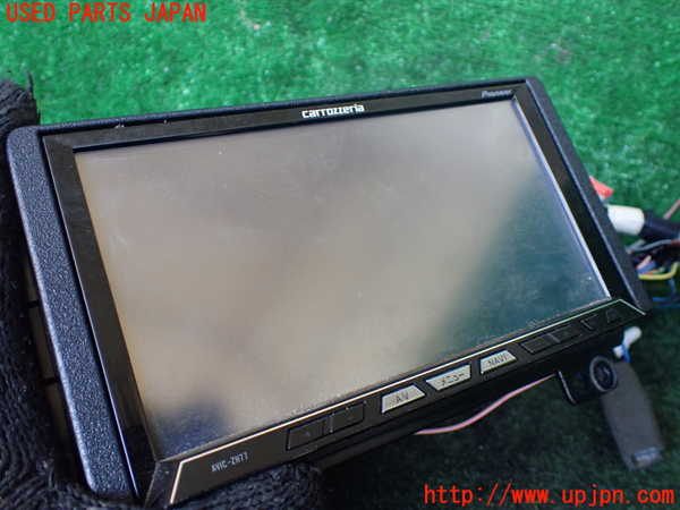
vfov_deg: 46.8
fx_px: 589
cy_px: 255
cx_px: 340
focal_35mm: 30
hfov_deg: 60.0
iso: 640
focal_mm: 5.4
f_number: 2.3
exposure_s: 1/125
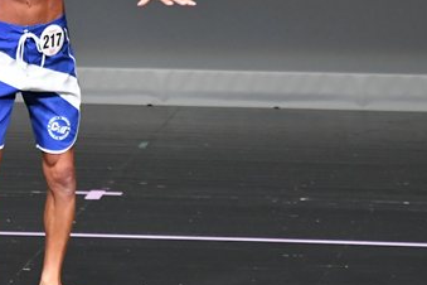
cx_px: 31
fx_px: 9358
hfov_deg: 2.6
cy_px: 62
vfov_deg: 1.7
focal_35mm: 789
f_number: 5.6
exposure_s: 1/400
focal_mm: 230
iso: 5000
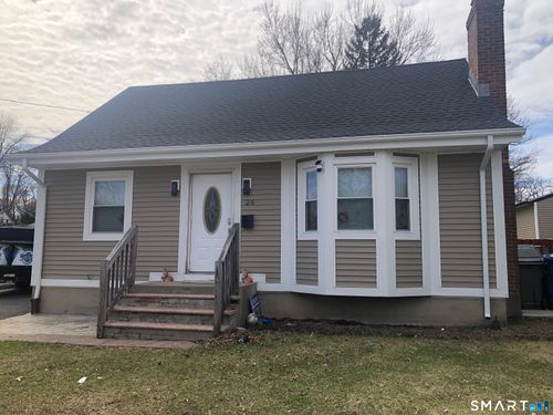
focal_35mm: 28
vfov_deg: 49.7
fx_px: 447
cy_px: 208
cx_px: 276
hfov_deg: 63.4
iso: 20
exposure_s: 1/1869
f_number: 1.8
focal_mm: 4
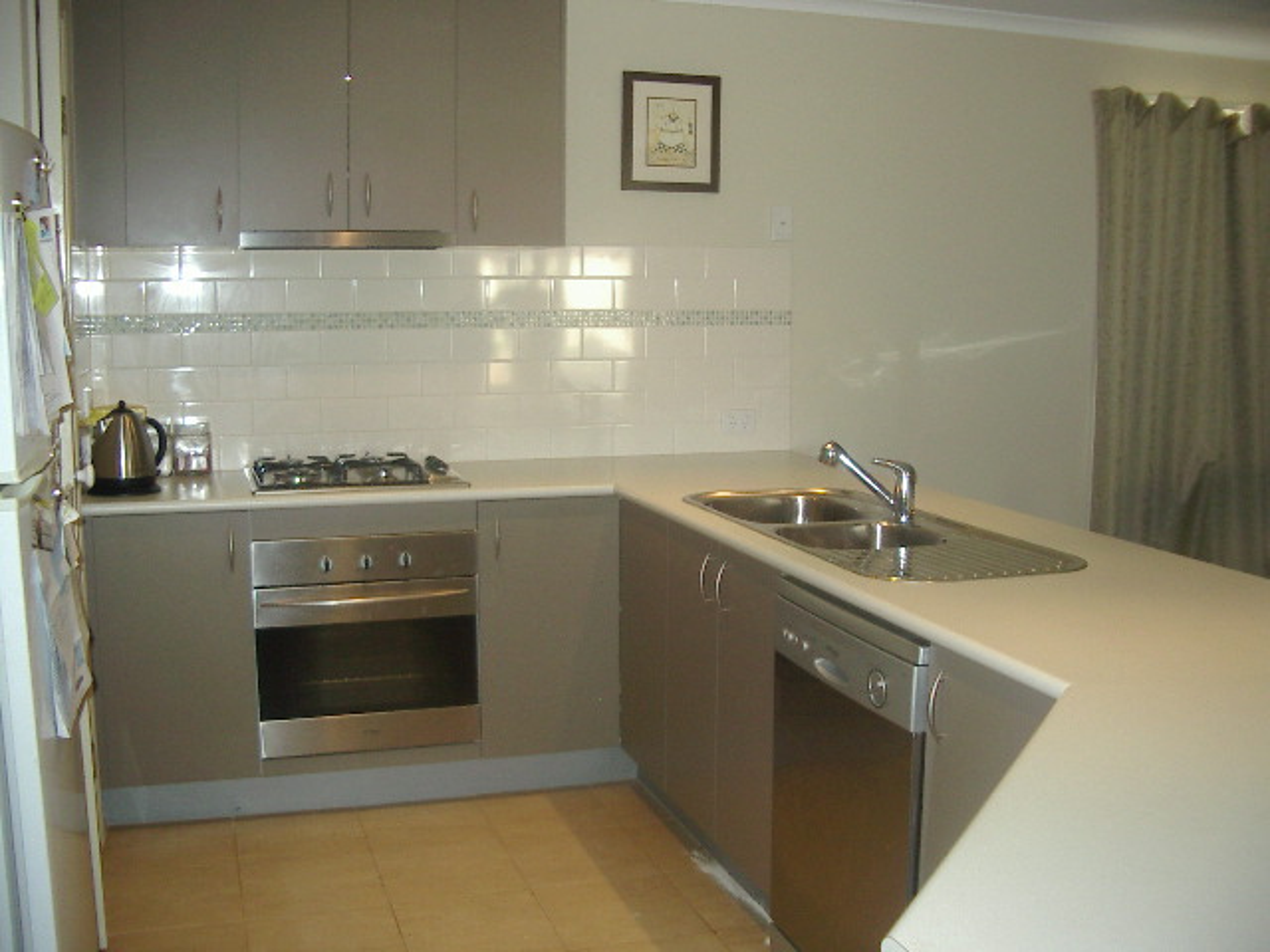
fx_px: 1394
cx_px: 635
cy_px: 476
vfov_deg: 37.7
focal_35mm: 38
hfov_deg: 49.0
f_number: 2.6
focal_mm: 5.8
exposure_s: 1/60
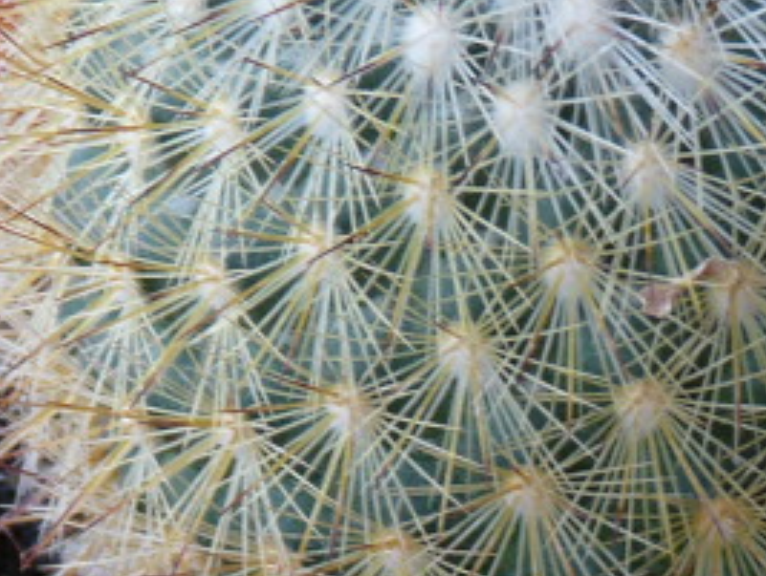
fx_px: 8487
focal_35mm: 383
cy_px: 178
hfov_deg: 5.2
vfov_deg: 3.9
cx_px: 542
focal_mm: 16.1
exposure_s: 1/40
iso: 100
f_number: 3.4
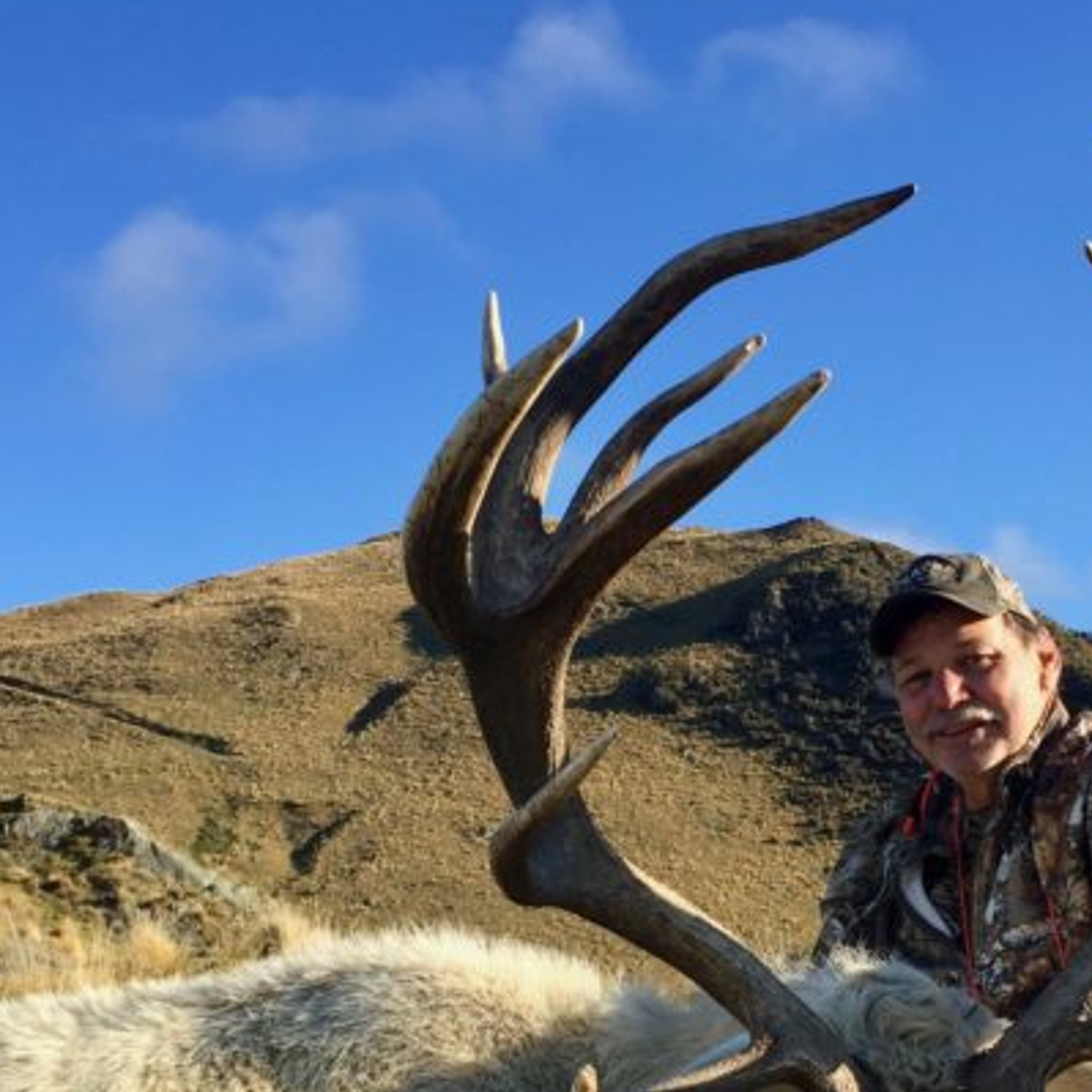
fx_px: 2248
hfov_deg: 27.2
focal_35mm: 63
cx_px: 679
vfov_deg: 26.9
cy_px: 839
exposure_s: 1/989
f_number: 2.2
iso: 32
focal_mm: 4.15
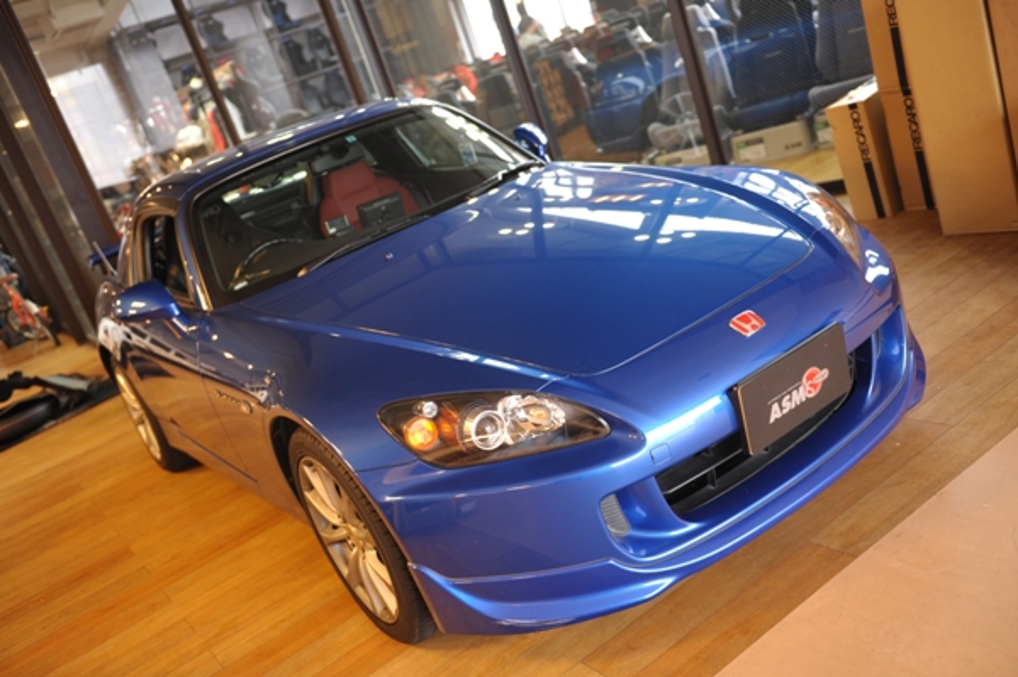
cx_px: 509
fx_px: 989
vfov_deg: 37.8
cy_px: 338
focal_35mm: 35
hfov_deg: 54.5
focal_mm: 35
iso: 800
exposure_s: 1/20
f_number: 2.8
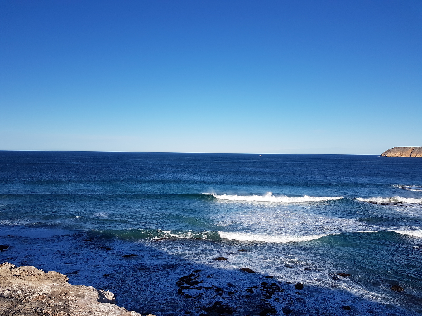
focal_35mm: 26
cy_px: 158
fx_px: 317
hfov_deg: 67.3
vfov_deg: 53.1
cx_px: 211
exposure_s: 1/2912
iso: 40
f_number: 1.7
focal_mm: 4.2
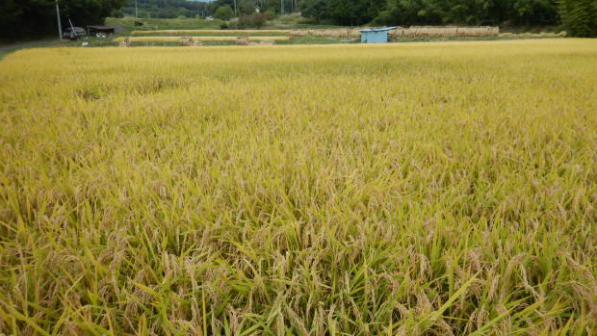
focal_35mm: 27
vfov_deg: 42.4
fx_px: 427
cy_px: 117
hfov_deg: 69.8
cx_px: 307
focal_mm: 4.3
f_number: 2.8
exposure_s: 1/1250
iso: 200
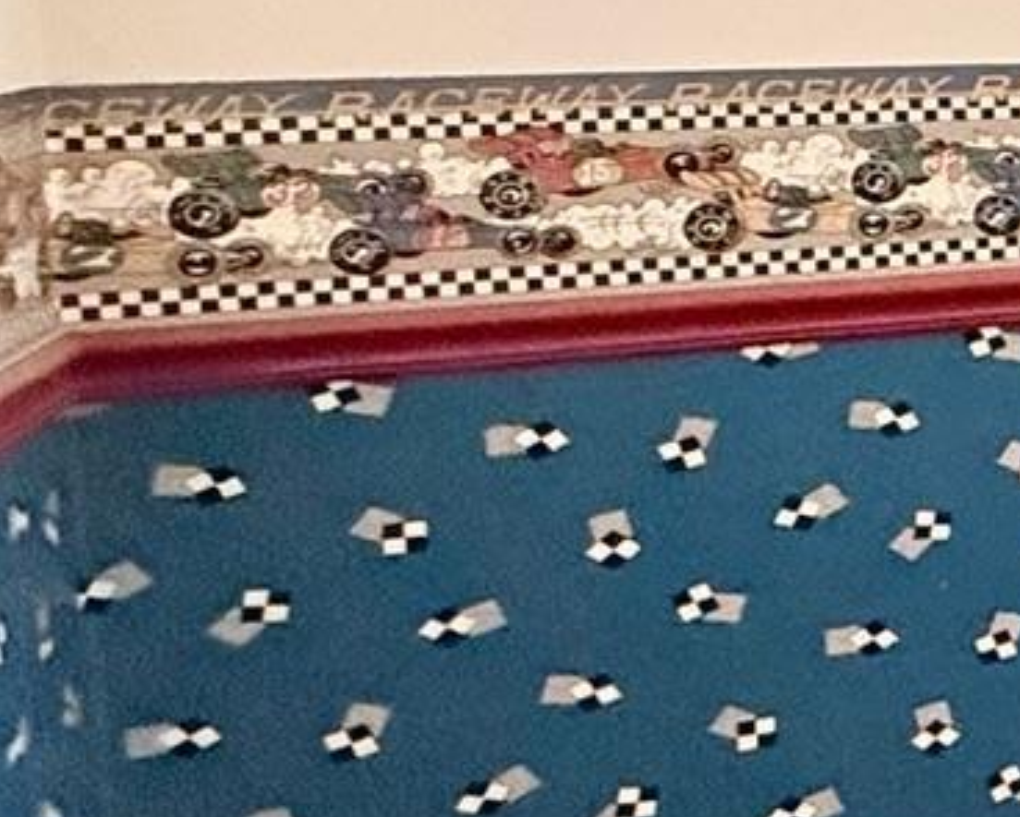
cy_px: 141
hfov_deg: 13.9
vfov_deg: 19.9
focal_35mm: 76
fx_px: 2296
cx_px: 2614
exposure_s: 1/60
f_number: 2.2
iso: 800
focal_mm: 2.22
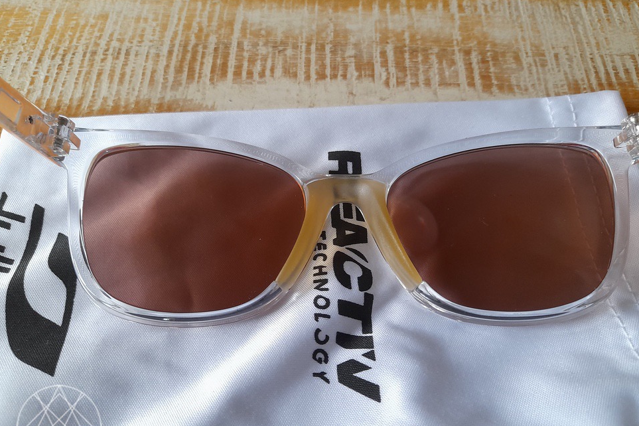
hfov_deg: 67.4
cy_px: 237
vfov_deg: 47.8
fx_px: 479
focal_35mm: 27
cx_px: 323
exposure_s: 1/60
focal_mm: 4.6
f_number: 2
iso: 400
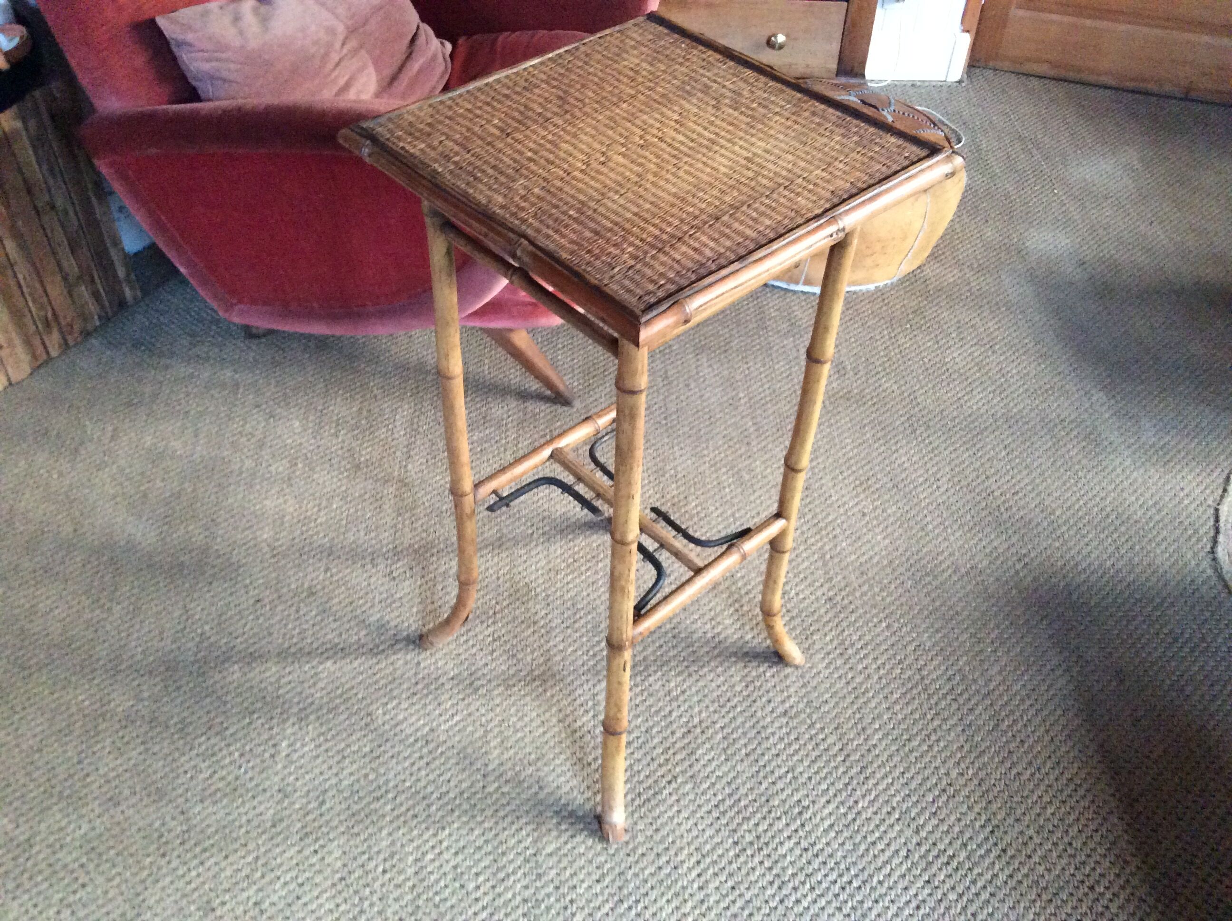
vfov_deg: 44.1
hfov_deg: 56.9
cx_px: 616
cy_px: 460
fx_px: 1137
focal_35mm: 32
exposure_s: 1/17
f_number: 2.4
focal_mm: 3.3
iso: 400
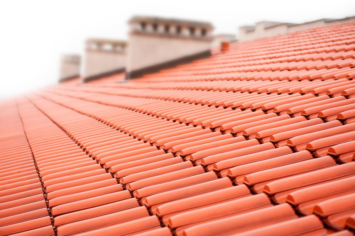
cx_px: 178
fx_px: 650
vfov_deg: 20.6
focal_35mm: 66
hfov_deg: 30.5
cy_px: 118
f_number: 4
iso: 640
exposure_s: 1/200
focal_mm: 66
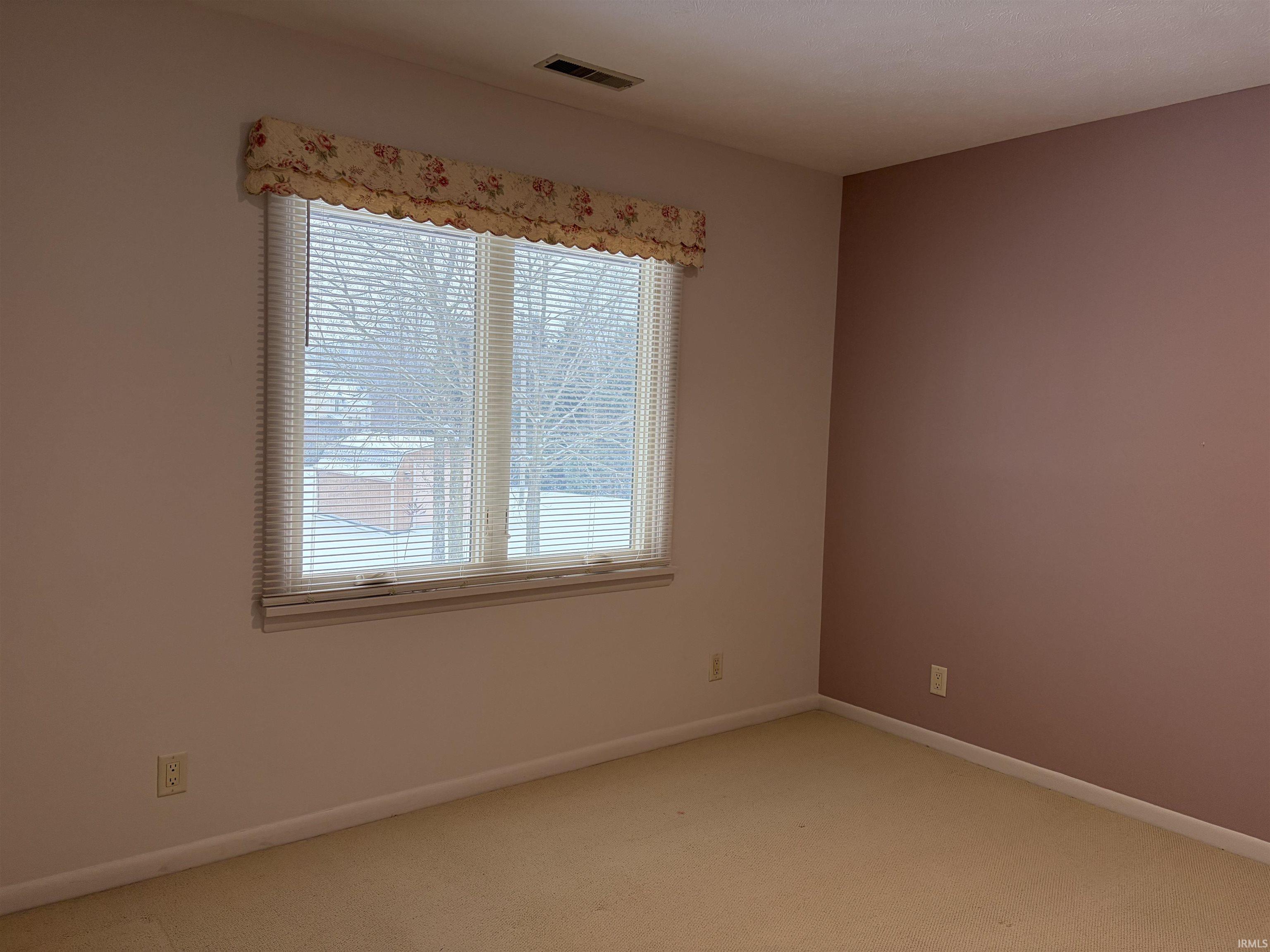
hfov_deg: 67.3
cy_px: 476
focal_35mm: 26
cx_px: 635
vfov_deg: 53.1
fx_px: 954
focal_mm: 5.96
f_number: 1.6
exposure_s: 1/123
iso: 100
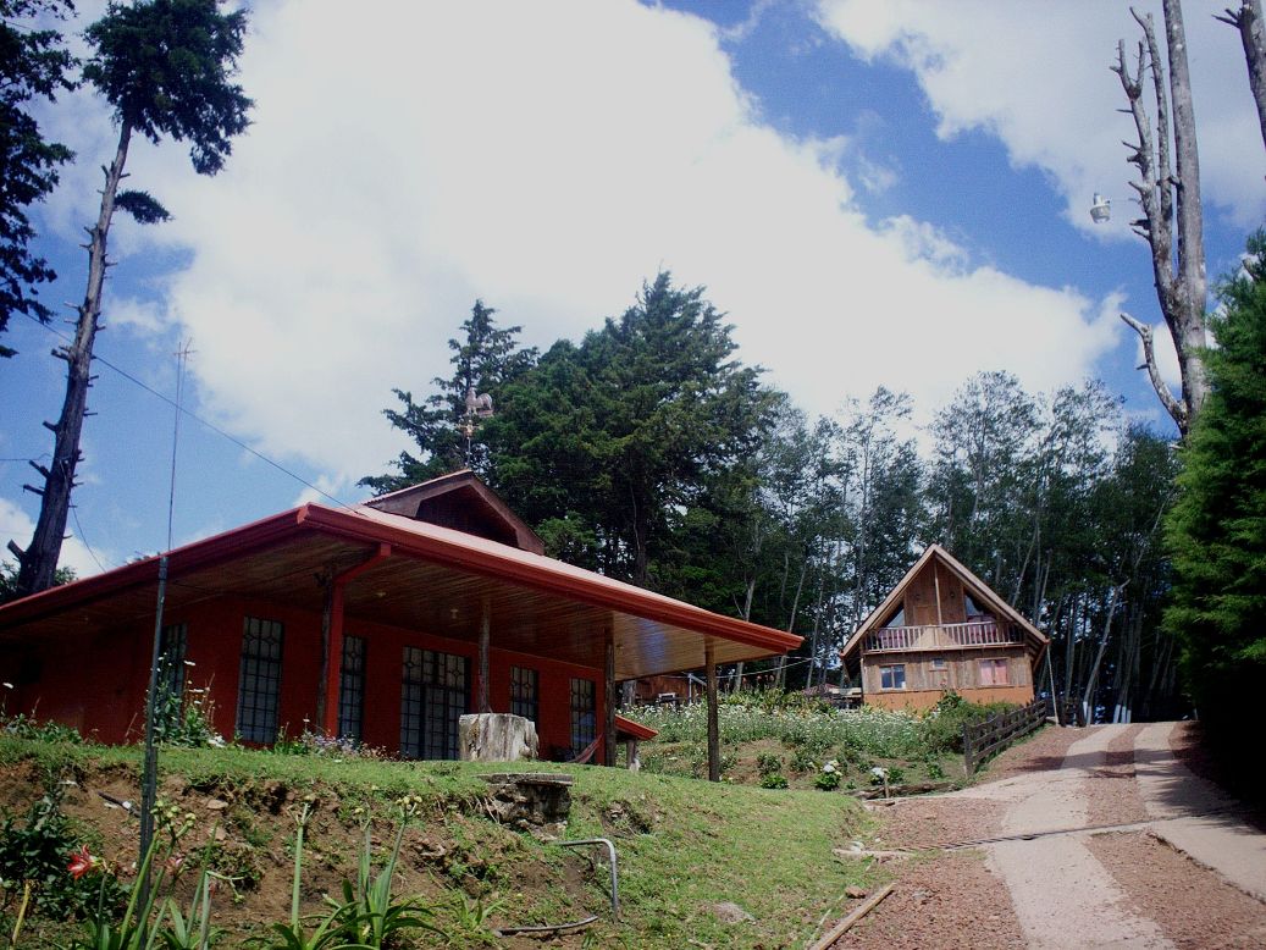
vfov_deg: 39.7
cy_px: 475
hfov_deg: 51.3
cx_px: 633
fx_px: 1317
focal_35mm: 36
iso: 100
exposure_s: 1/359
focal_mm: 6
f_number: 4.5
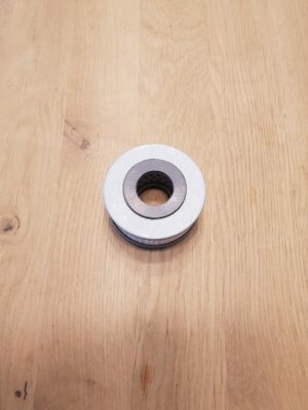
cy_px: 205
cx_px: 154
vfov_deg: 67.3
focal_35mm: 26
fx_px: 308
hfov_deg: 53.1
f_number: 2.4
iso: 250
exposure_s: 1/33
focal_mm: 4.3
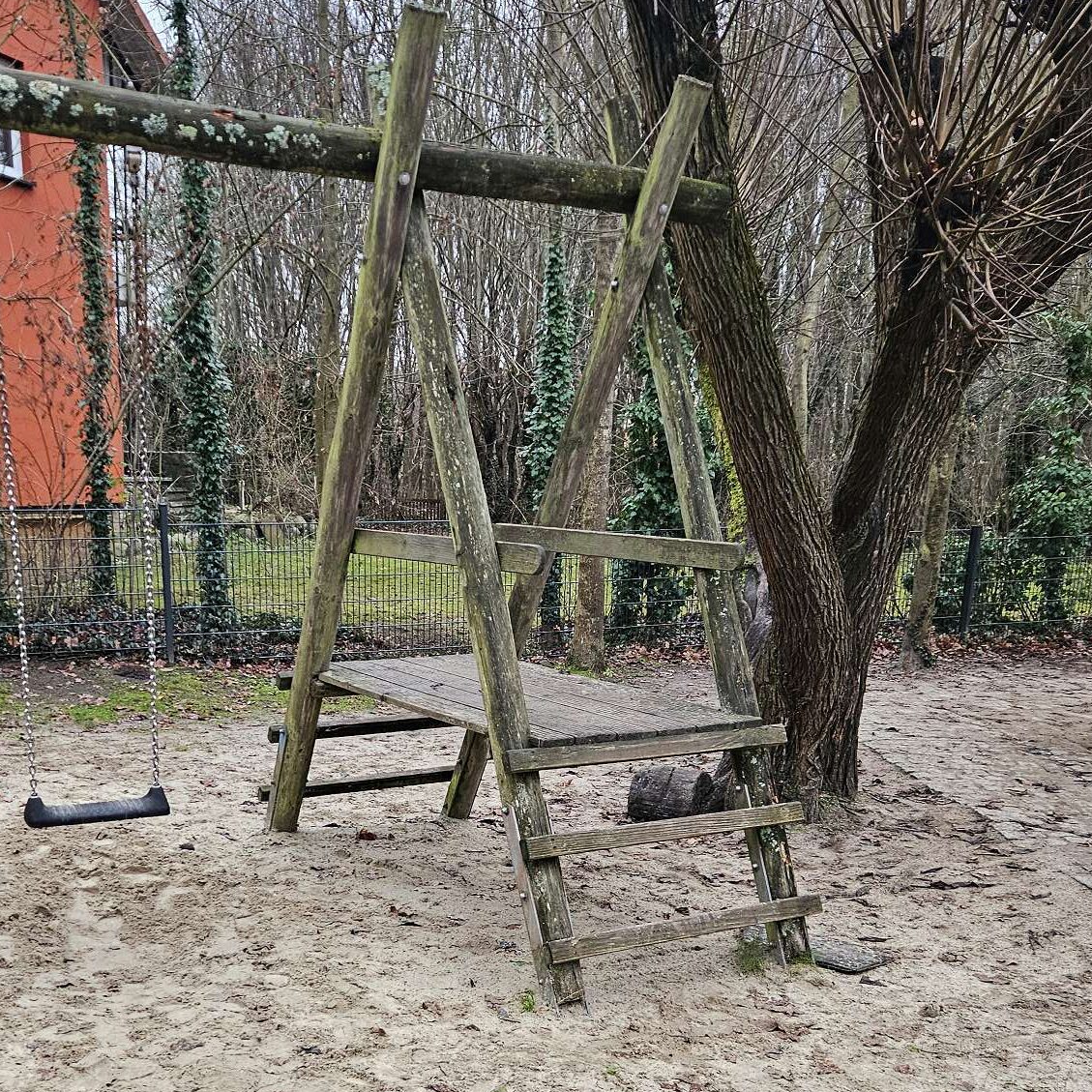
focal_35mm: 36
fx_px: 1285
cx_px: 400
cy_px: 825
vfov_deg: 44.4
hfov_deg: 45.6
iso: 320
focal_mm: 5.4
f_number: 1.8
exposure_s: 1/100
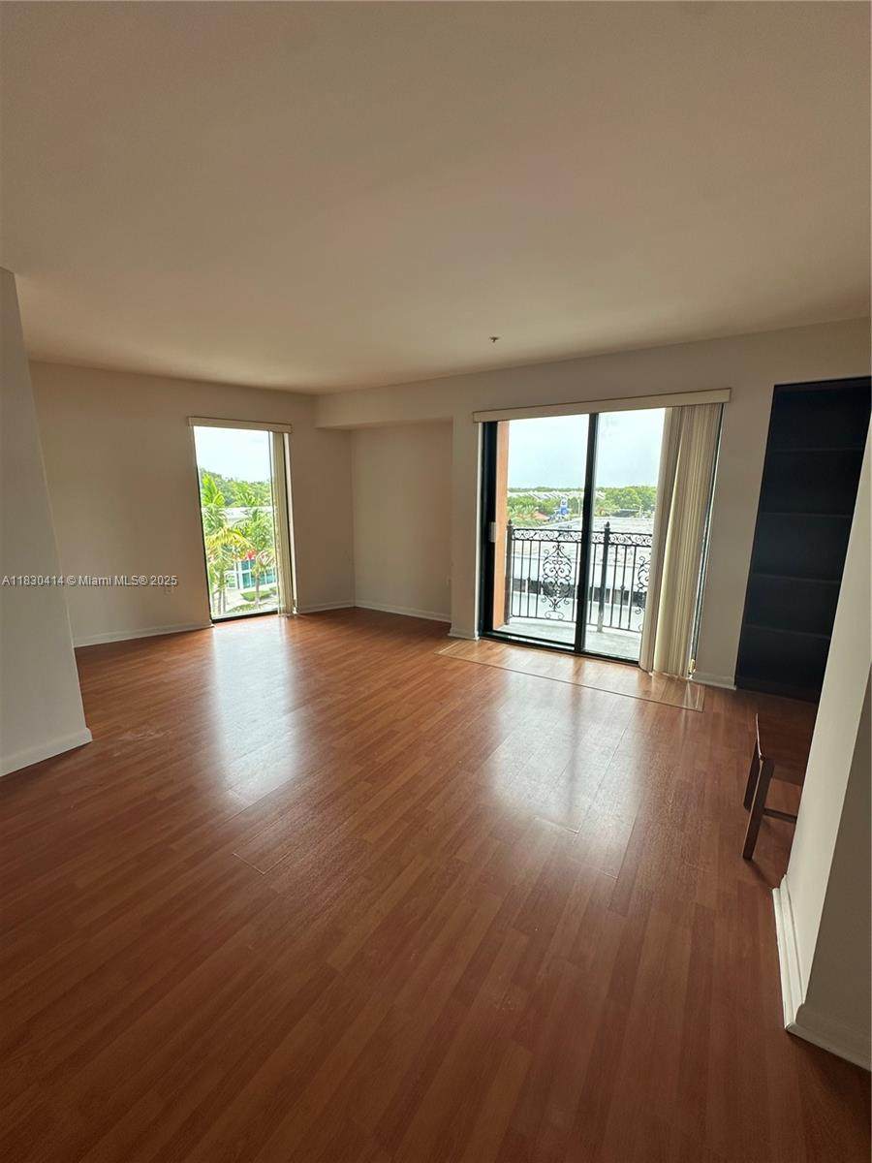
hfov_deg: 85.7
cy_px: 582
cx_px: 436
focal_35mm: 14
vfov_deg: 102.1
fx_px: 470
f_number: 2.2
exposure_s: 1/226
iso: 40
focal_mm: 2.22
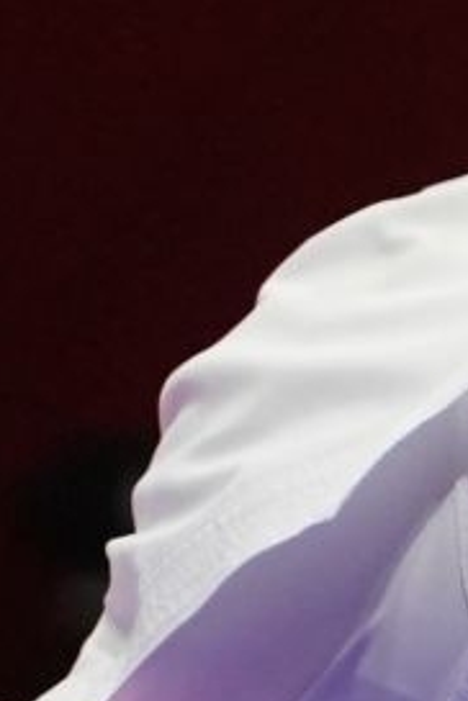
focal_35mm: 2275
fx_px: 44359
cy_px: -357
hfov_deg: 0.6
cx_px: 1260
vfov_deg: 0.9
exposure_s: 1/1000
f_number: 4
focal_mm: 230
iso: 2000
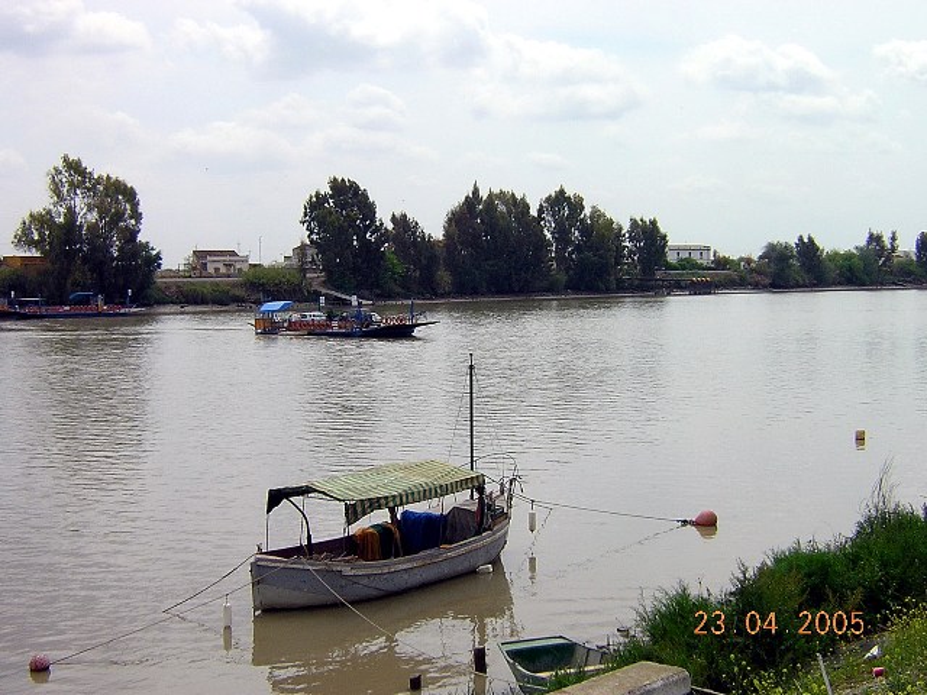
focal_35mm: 54
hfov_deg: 35.5
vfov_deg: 27.0
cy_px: 348
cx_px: 464
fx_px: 1446
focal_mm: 7.1
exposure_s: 1/316
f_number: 6.4
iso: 100
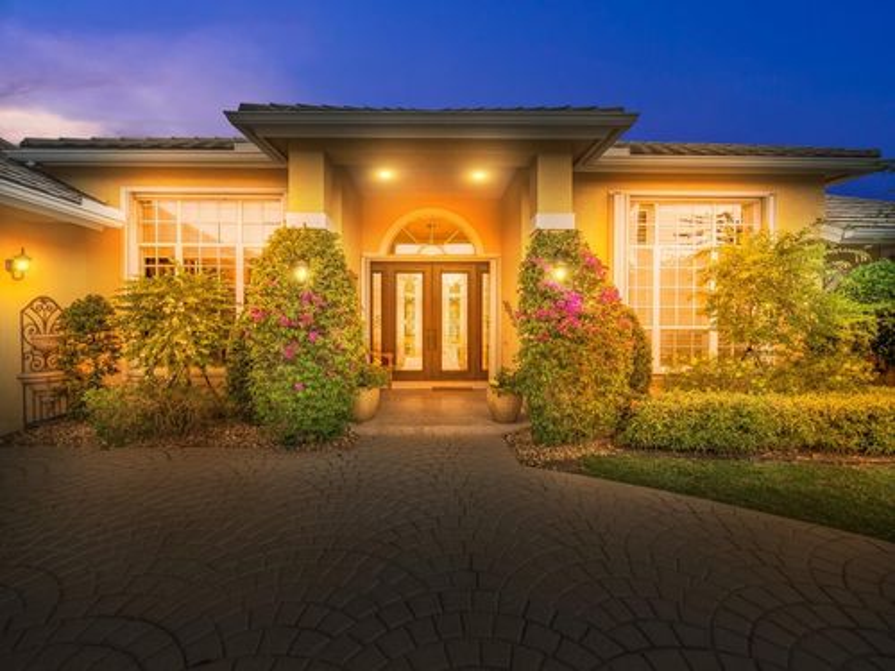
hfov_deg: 102.1
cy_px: 336
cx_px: 448
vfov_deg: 85.7
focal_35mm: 14
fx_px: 362
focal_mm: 7
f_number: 4.5
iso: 200
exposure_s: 1/160
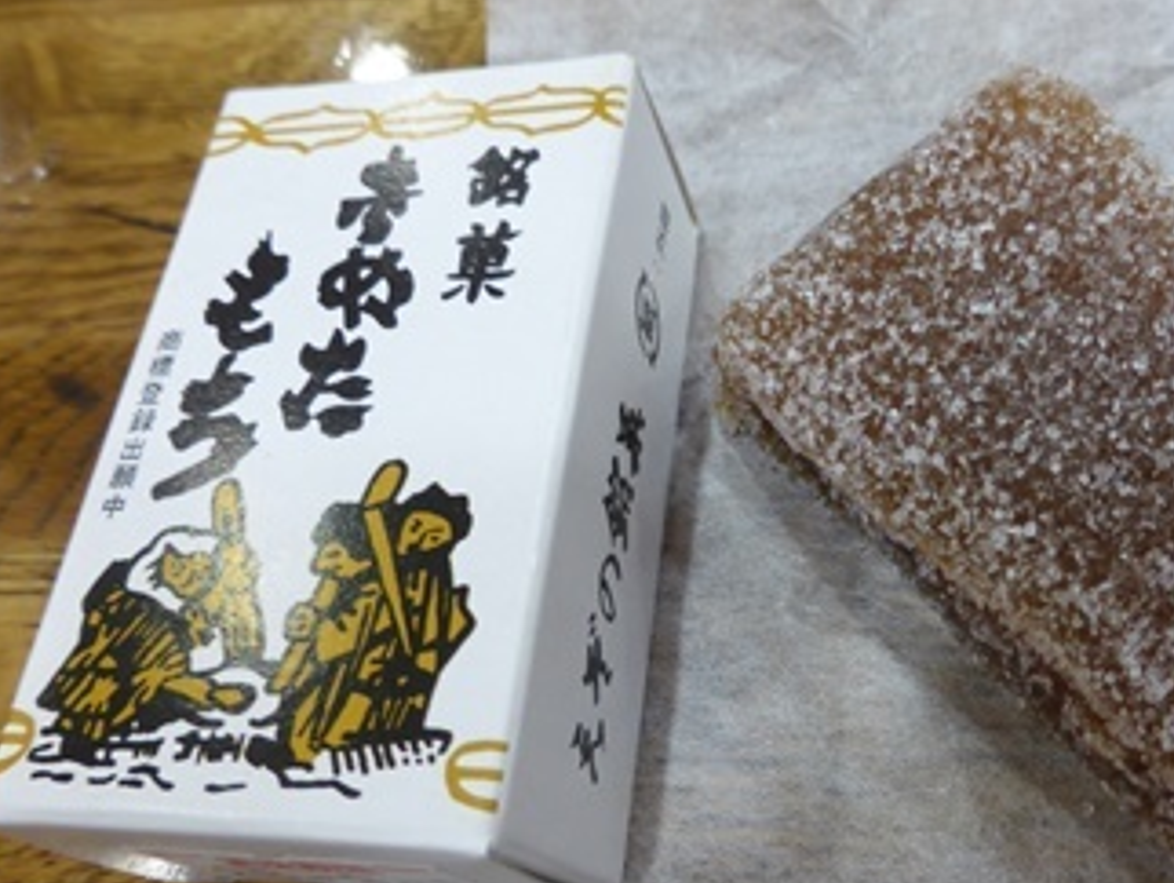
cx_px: 809
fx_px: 1188
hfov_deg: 51.3
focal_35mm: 35
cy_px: 520
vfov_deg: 40.6
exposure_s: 1/5
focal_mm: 4.3
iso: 100
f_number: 3.3
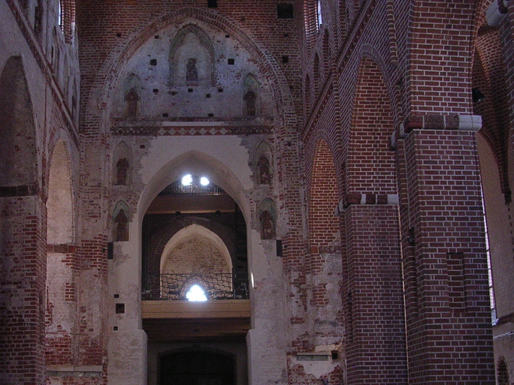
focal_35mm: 50
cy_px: 246
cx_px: 195
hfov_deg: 38.0
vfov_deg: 29.0
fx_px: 742
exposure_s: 1/60.1
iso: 330
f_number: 2.8
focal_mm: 5.8
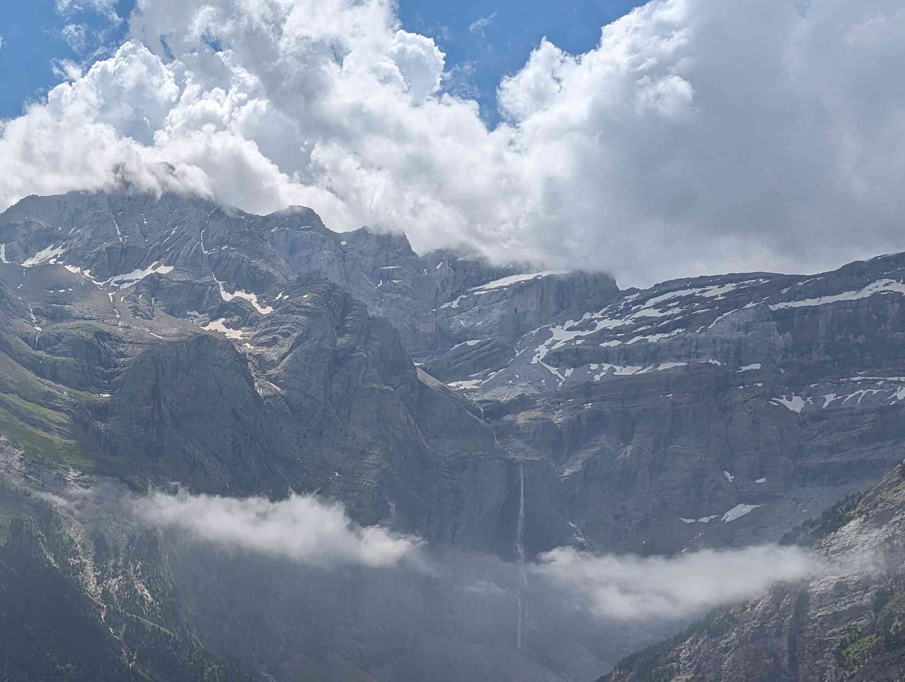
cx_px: 145
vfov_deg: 31.9
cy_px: 476
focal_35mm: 45
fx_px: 1178
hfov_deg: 39.8
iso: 44
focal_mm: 6.81
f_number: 1.85
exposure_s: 1/5155
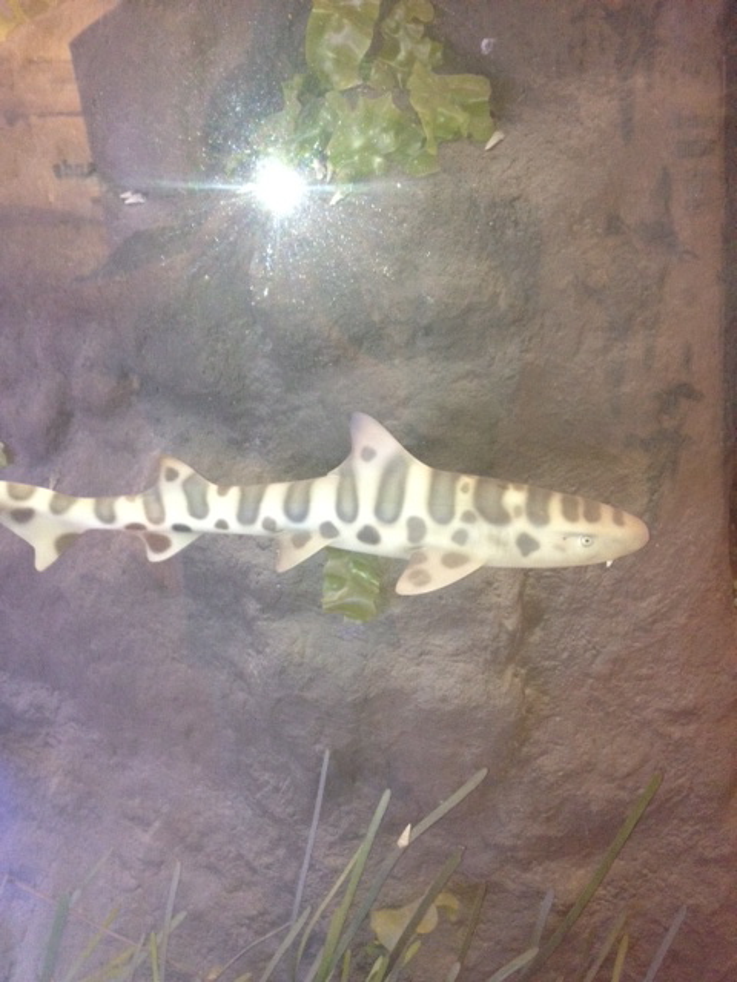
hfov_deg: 40.7
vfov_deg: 52.6
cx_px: 368
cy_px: 491
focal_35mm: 35
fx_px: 994
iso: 250
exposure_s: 1/16
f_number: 2.4
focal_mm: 4.28
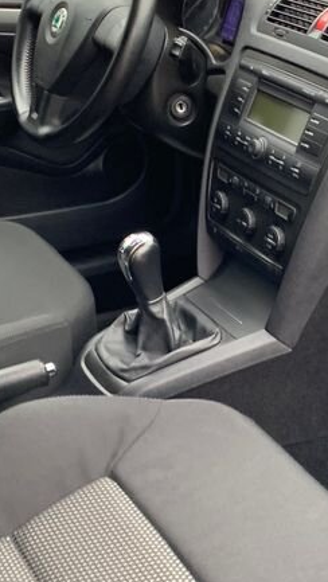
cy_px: 319
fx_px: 1035
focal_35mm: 67
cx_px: 274
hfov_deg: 17.8
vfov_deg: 31.4
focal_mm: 4.25
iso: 100
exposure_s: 1/67
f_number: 1.8
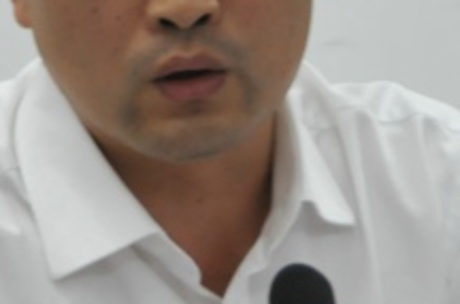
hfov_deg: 3.1
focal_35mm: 657
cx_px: 319
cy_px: 273
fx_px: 8378
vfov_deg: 2.1
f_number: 5.6
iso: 900
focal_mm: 105
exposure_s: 1/30
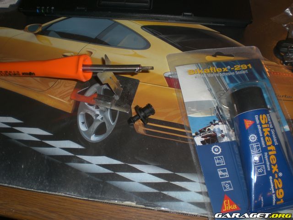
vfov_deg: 37.7
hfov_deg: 49.0
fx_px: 322
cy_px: 110
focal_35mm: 38
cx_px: 146
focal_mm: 6.3
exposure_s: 1/60
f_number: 3.1
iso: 50
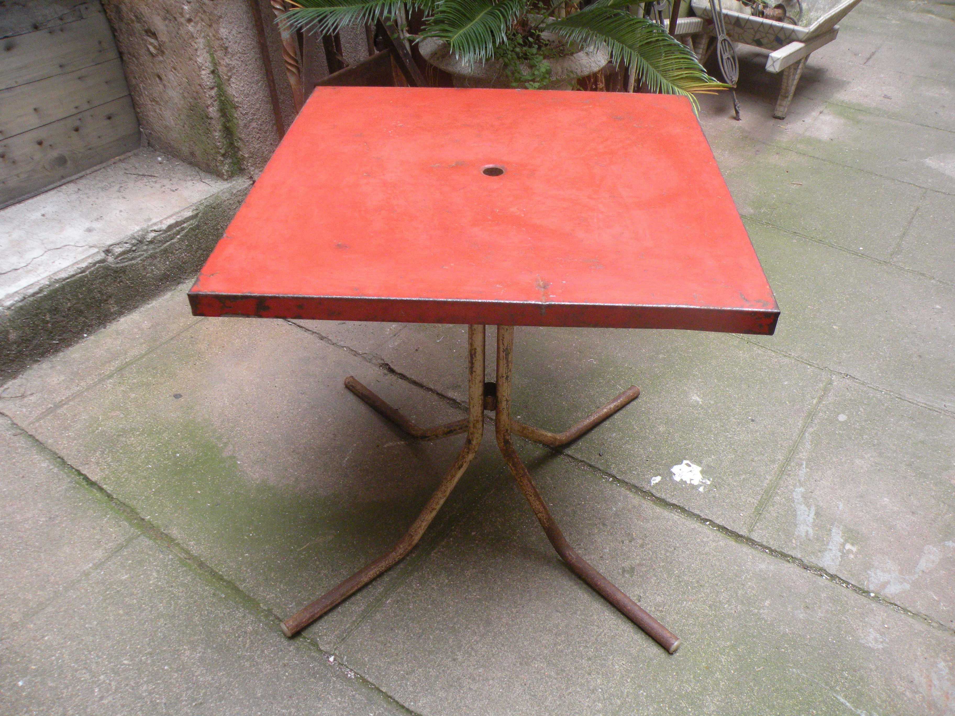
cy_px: 358
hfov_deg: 65.3
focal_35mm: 27
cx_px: 478
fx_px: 745
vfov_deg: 51.4
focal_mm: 4.7
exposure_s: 1/52.2
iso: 251
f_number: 2.8
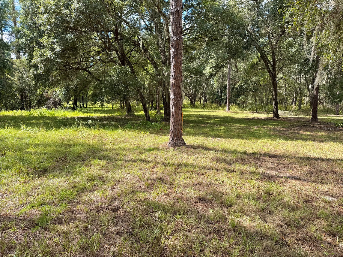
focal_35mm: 24
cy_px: 128
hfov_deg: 71.6
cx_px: 172
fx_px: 238
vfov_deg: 56.8
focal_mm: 6.76
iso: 80
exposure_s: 1/1075
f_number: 1.78
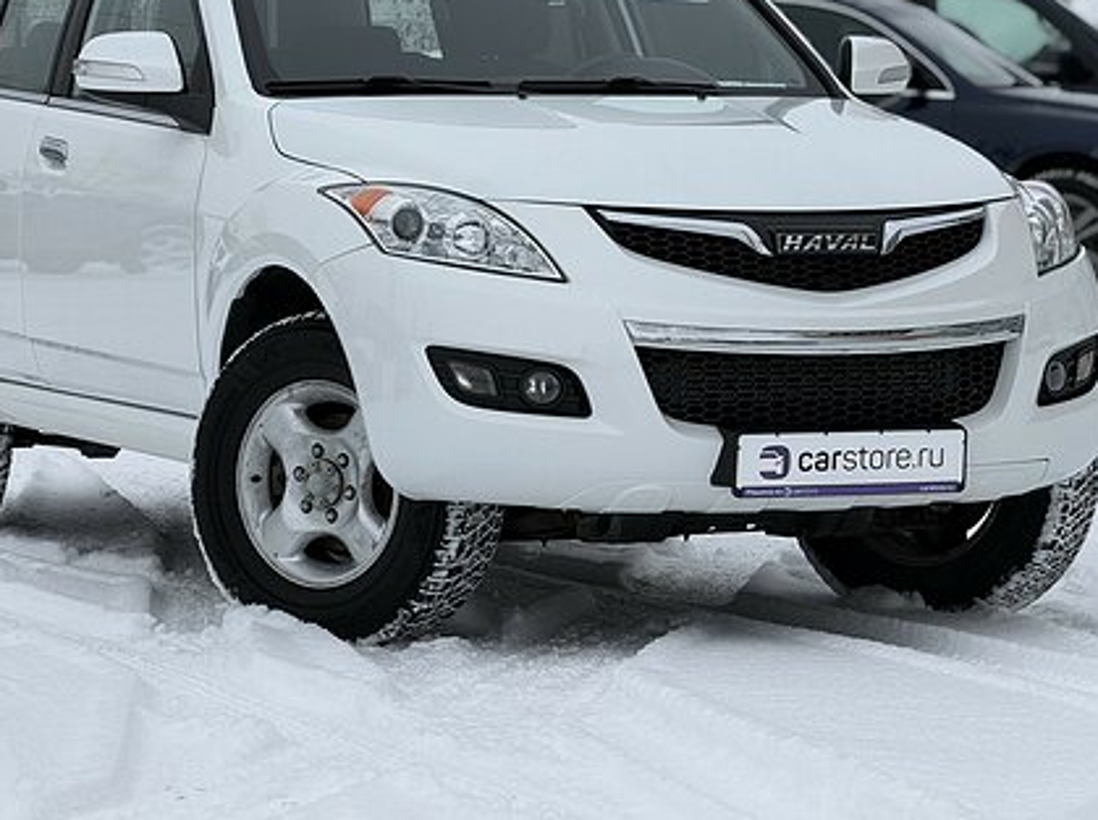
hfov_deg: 12.6
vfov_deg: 9.4
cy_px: 291
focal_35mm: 157
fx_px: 4973
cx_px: 440
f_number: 2.8
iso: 64
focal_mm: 15.66
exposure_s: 1/1513
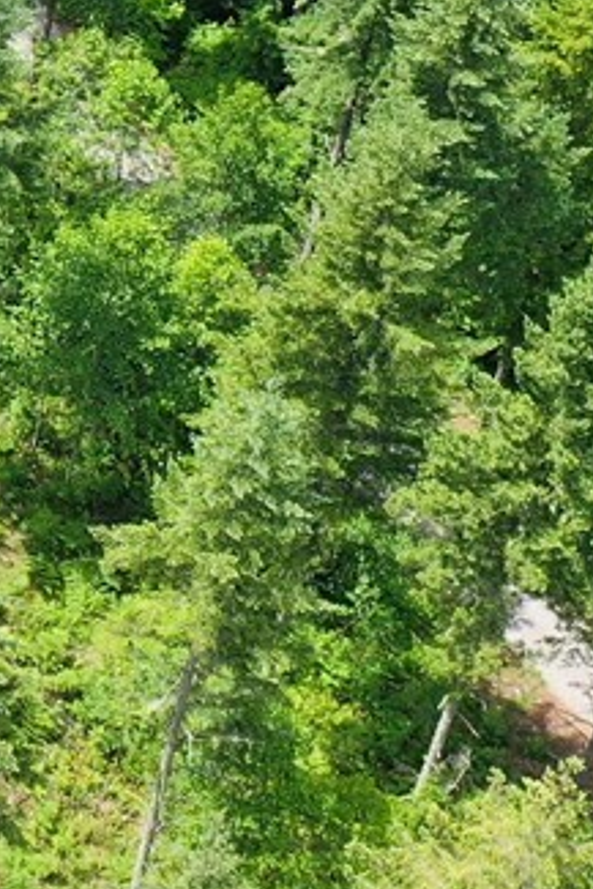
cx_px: -813
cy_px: -278
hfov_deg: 8.6
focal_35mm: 146
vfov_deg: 13.5
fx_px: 3603
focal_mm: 10.3
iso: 100
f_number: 5
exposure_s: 1/240
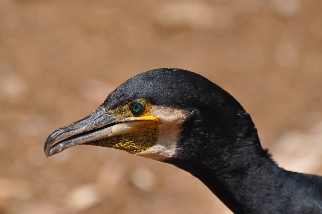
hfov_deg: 5.7
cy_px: 107
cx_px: 161
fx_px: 3216
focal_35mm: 360
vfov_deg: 3.8
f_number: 5.6
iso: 400
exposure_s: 1/2000
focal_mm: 240
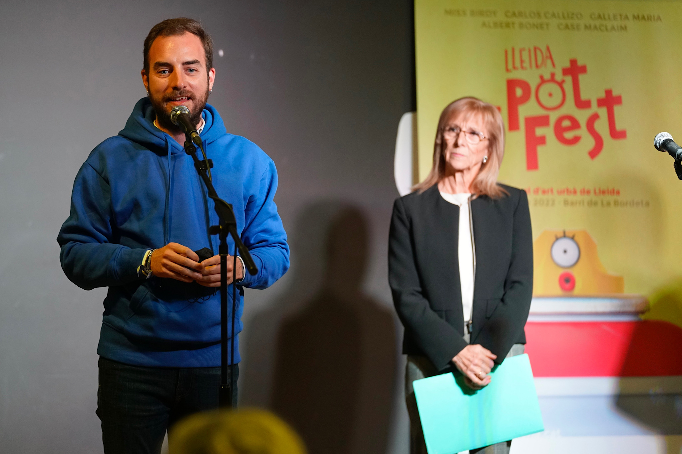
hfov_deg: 15.8
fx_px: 2462
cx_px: 341
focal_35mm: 130
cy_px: 227
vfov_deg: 10.5
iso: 2500
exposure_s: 1/200
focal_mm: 130
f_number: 2.8
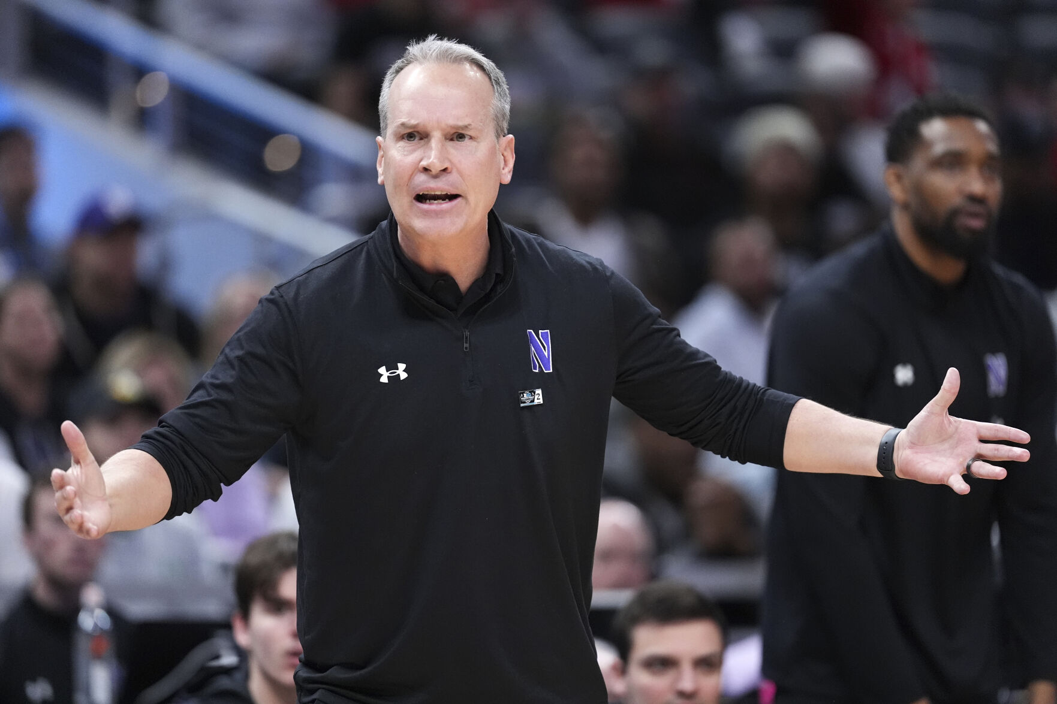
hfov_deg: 6.9
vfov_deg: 4.6
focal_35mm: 300
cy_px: 352
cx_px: 528
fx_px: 8807
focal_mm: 300
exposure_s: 1/2000
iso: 5000
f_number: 2.8
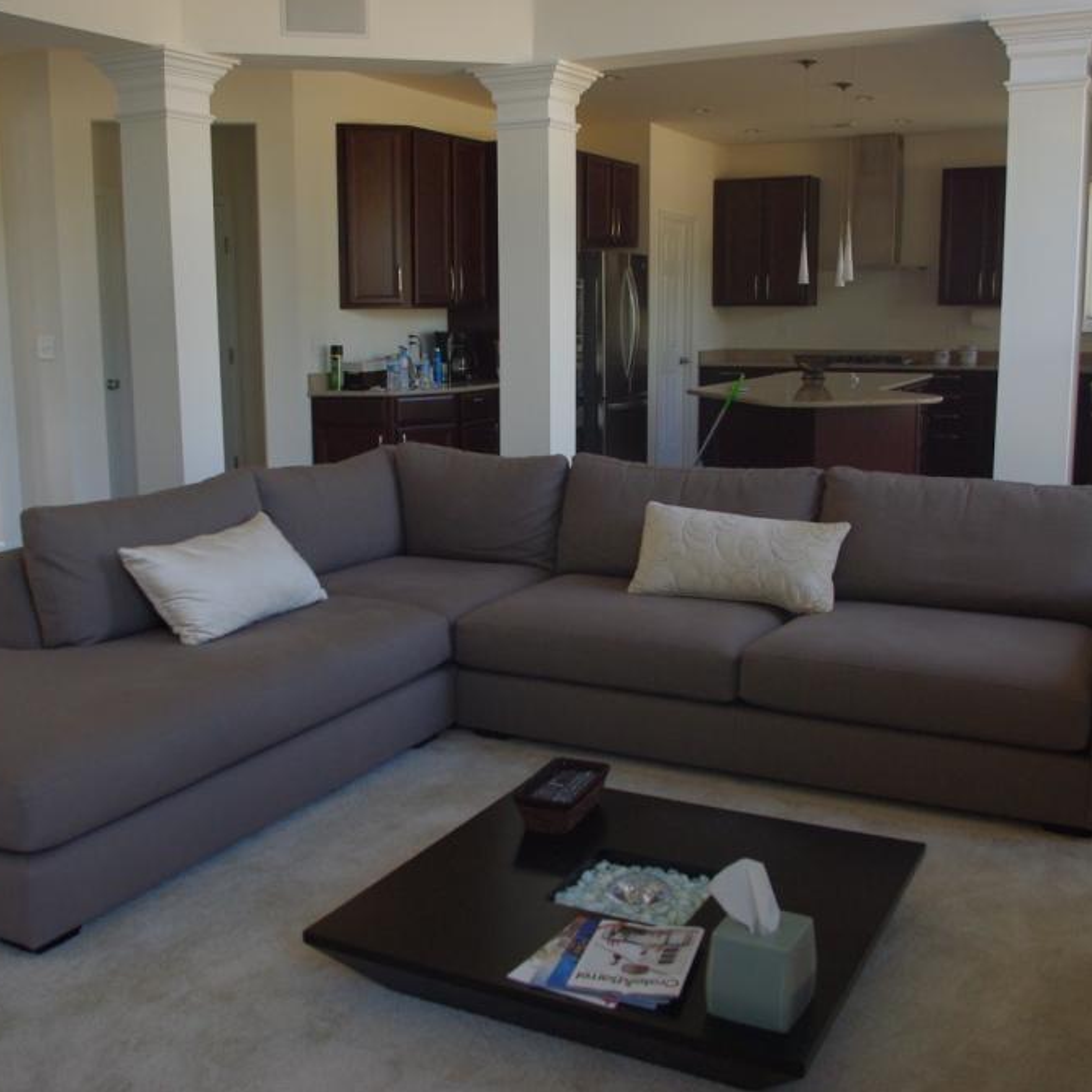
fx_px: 1249
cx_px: 498
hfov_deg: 47.2
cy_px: 541
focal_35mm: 35
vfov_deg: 47.2
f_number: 4
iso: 400
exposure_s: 1/60
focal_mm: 18
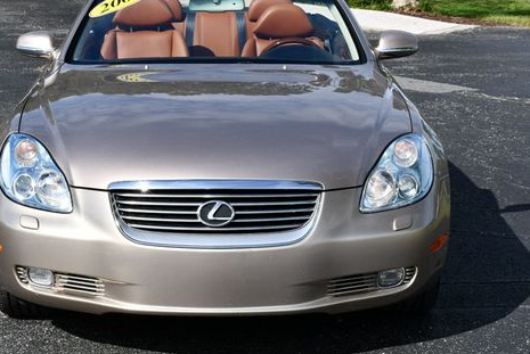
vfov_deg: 15.6
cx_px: 213
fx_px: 1297
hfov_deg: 23.1
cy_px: 135
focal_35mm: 88
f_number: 9
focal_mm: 32
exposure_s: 1/320
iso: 100
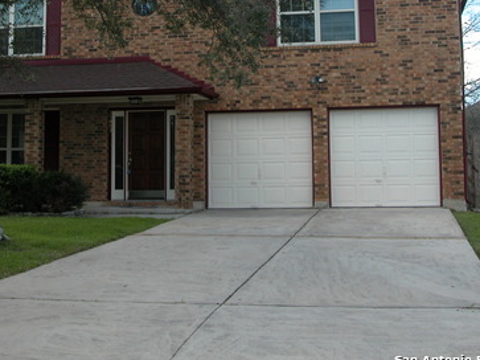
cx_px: 181
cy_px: 50
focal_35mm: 60
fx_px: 832
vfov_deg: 23.9
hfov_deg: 32.1
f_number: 2.8
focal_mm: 8.9
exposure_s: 1/492
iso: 100
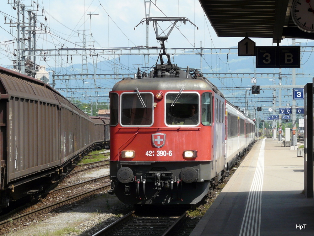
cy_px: 118
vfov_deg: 14.7
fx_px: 917
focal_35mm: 101
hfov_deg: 19.4
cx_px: 157
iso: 100
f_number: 5.6
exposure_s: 1/250
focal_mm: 16.6
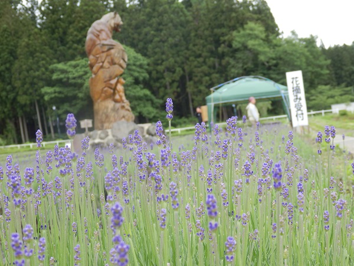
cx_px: 177
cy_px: 133
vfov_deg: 24.4
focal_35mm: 60
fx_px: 614
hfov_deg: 32.2
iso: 125
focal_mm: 10.8
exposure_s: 1/100
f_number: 4.2
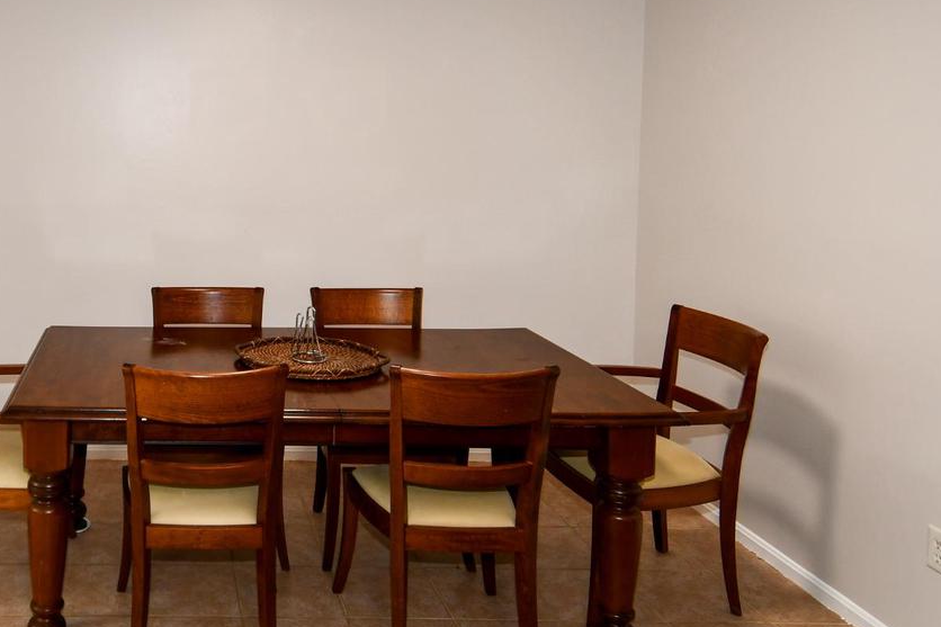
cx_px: 136
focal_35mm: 31
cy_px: 325
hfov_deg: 54.4
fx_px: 810
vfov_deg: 42.3
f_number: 4
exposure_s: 1/60
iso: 320
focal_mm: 12
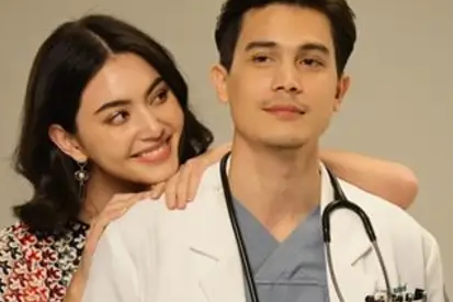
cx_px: 208
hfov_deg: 6.6
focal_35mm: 312
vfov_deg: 4.4
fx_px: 3924
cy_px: 142
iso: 2500
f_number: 2.8
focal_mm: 165
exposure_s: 1/200
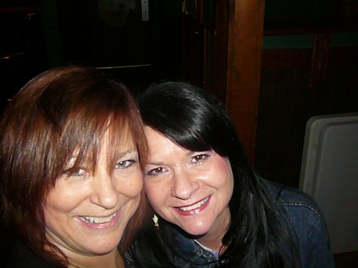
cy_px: 134
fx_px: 362
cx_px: 179
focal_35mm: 35
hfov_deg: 52.6
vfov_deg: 40.7
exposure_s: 1/30
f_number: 2.8
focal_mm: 5.2
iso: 800
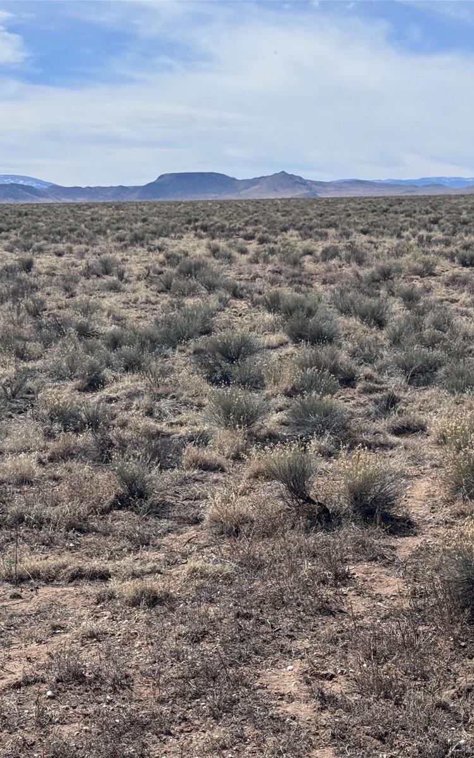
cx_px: 222
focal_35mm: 68
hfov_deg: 19.1
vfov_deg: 30.2
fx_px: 1406
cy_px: 379
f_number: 1.78
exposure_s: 1/7092
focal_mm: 6.76
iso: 64
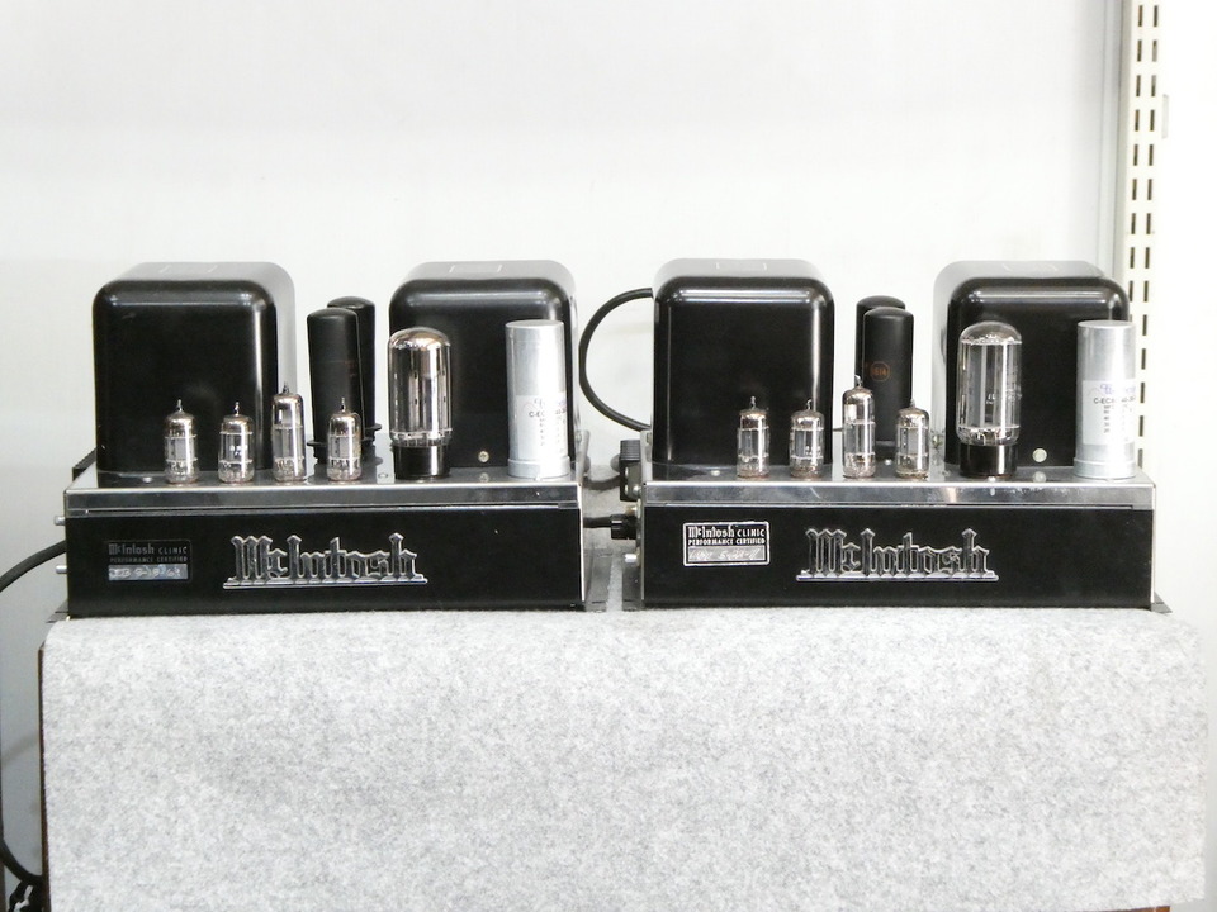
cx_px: 608
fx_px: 3164
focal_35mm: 90
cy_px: 456
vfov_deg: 16.4
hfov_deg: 21.8
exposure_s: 1/80
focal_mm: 16.1
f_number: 4.9
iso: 1600
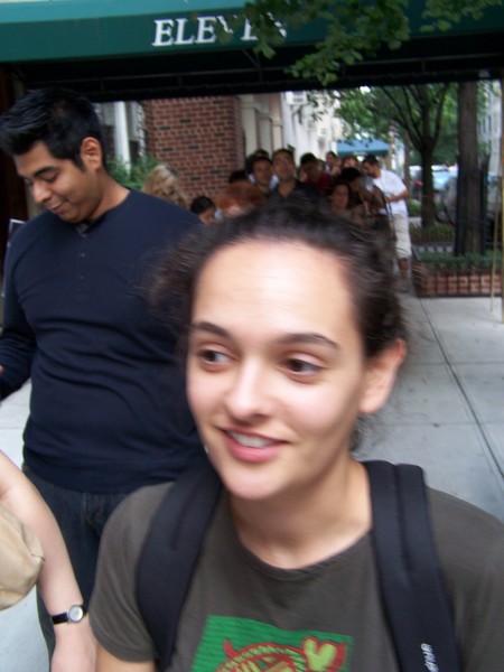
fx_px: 738
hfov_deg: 37.7
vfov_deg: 49.0
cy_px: 336
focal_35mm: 38
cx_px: 252
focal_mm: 6.3
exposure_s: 1/30
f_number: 2.8
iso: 100
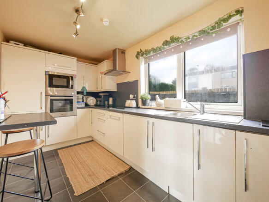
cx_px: 134
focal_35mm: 14
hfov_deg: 102.1
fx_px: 109
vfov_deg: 85.7
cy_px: 101
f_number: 4
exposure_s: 1/60
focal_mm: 7
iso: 800
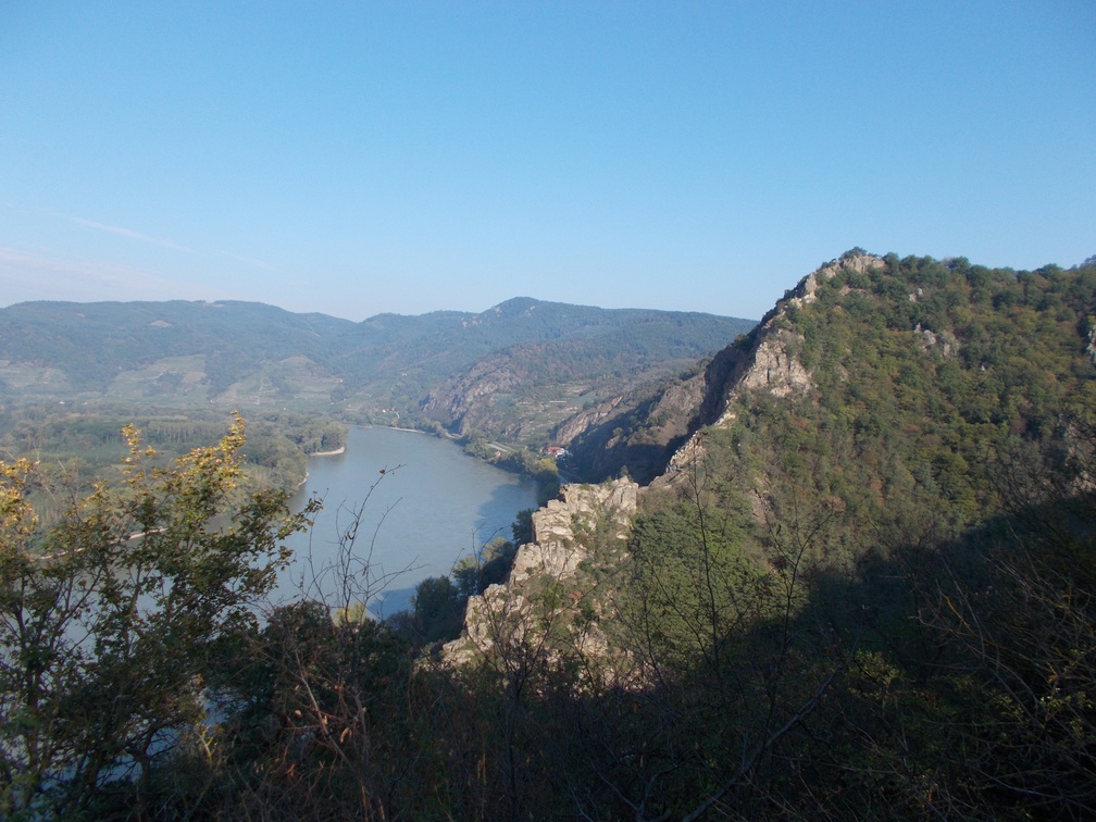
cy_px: 411
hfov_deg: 67.3
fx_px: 823
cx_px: 548
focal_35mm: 26
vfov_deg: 53.1
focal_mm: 4.6
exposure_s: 1/100
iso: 80
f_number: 8
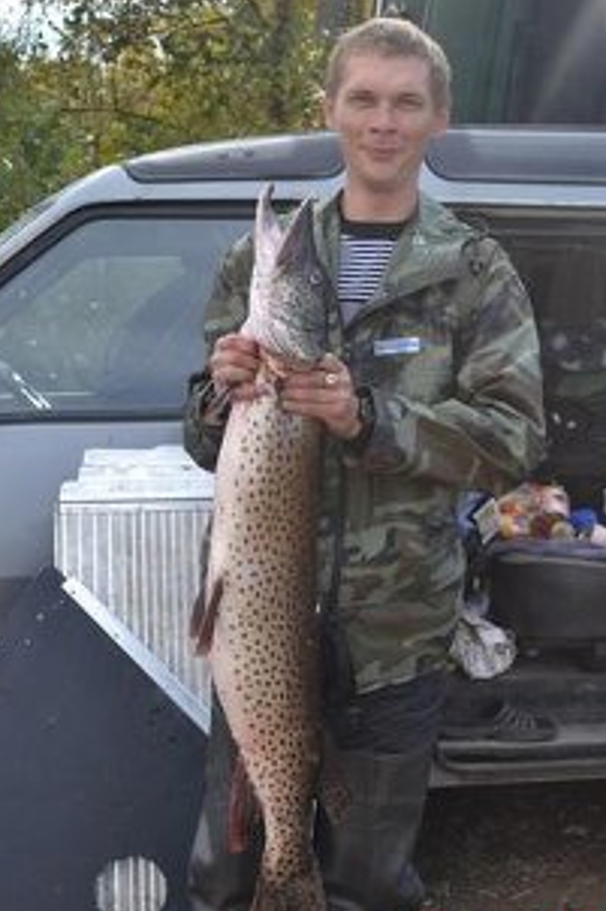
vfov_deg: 34.5
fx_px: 1466
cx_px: 354
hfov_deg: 23.3
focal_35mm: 58
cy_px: 475
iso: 400
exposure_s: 1/1000
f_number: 4.5
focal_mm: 30
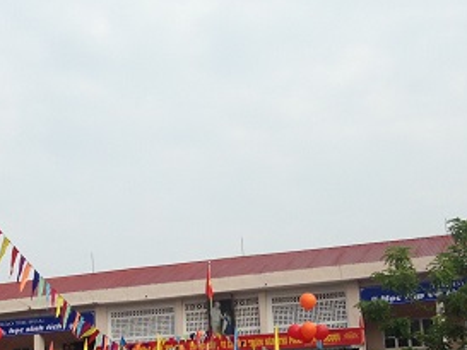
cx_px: 64
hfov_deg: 24.1
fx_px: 1066
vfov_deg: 18.5
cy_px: 271
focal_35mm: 79
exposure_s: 1/1391
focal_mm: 4.12
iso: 50
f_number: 2.4
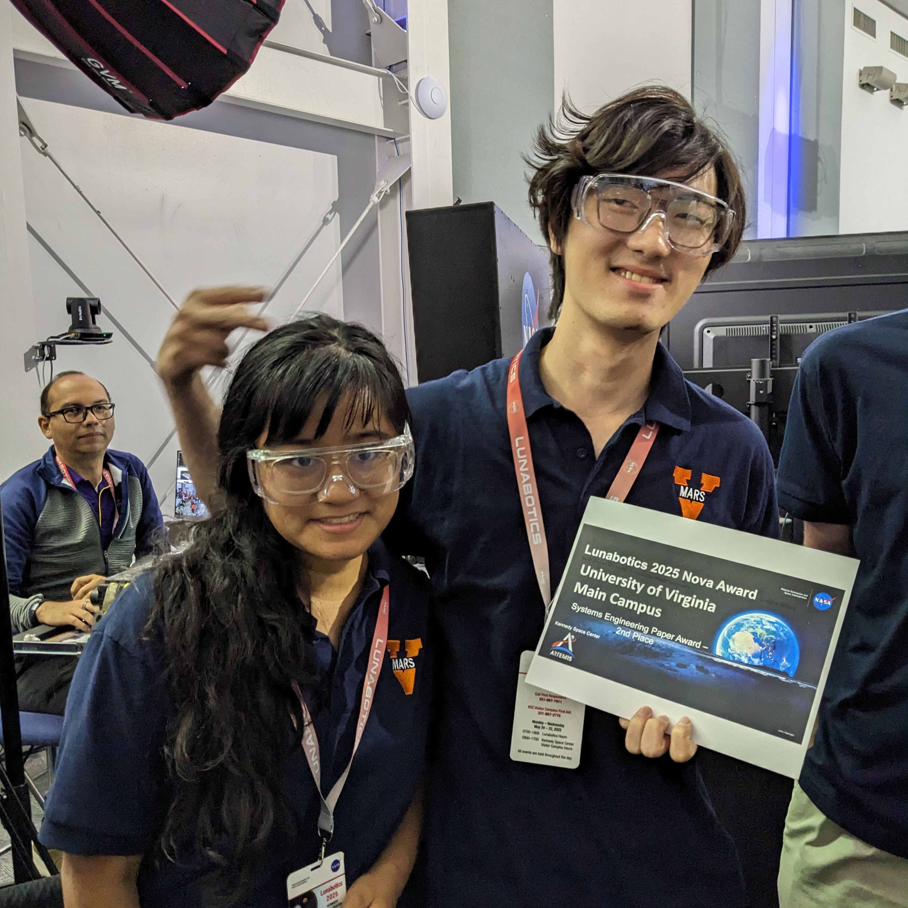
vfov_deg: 50.9
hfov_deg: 51.1
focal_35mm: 32
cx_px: 453
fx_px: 950
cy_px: 517
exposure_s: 1/30
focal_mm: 4.38
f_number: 1.73
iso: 232
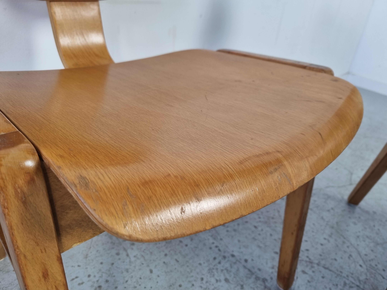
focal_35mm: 26
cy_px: 145
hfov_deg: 67.3
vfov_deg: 53.1
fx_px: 291
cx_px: 194
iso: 64
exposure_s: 1/100
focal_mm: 5.4
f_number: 1.8
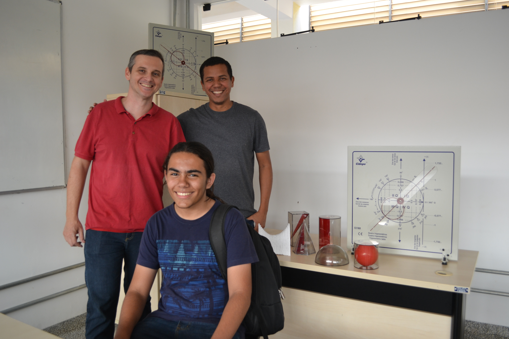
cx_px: 254
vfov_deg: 43.6
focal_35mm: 30
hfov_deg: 61.9
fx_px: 424
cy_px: 170
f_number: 4.5
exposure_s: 1/80
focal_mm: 20
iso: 400
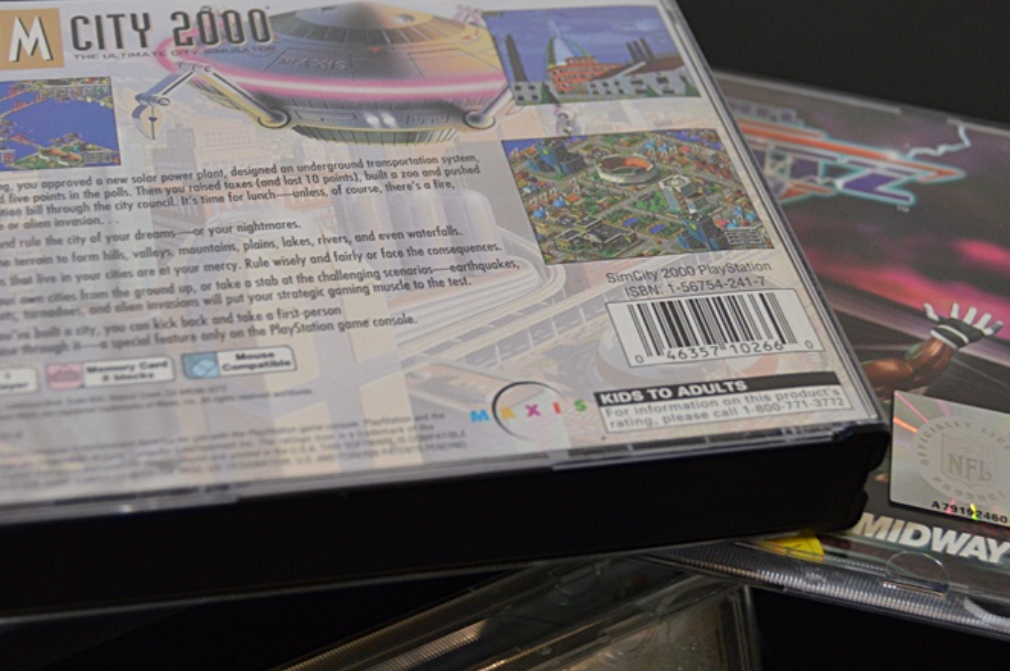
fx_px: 1906
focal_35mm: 68
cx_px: 476
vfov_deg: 19.9
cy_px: 197
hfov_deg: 29.7
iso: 720
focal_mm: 30
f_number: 4.2
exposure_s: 1/60
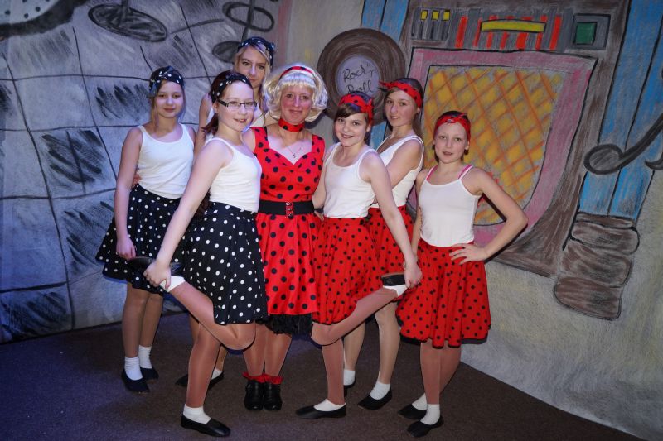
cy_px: 220
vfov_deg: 43.6
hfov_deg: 61.9
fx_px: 552
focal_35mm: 30
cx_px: 332
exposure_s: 1/80
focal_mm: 20
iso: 640
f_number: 3.5
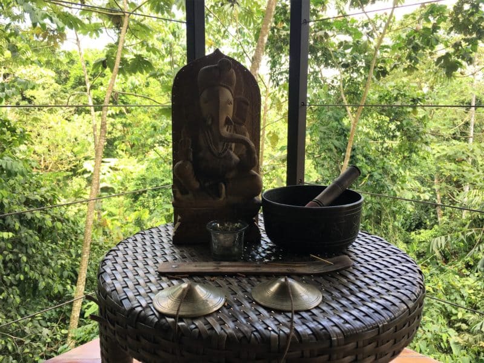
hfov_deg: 61.7
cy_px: 182
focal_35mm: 29
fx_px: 405
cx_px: 242
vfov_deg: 48.2
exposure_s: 1/120
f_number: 2.2
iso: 32
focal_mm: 4.15
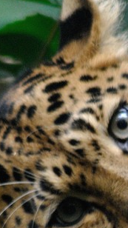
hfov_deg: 0.8
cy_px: 166
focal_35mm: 1569
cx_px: 181
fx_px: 9478
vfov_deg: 1.4
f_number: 5.6
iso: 800
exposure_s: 1/25
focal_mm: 300
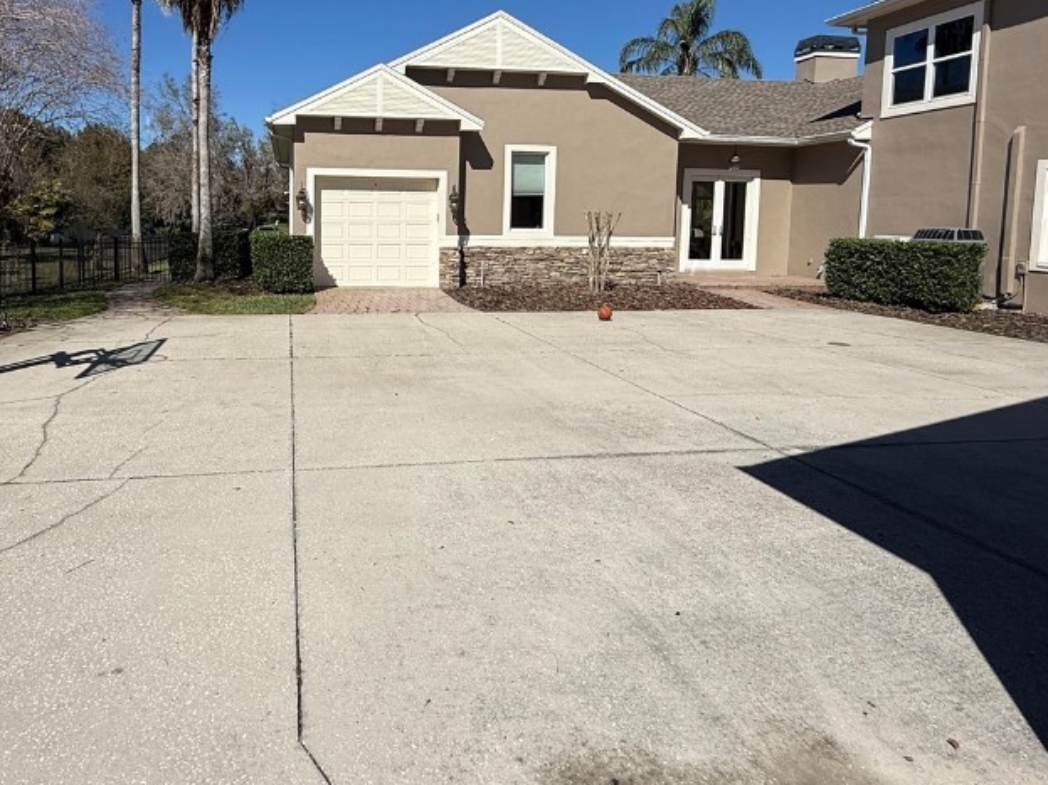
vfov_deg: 57.6
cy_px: 266
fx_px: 696
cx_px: 390
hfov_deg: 72.6
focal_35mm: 23
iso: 50
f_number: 2.2
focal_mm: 2.22
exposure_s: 1/5155
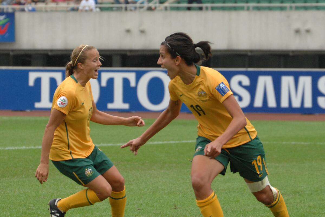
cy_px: 108
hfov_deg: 12.2
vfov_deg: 8.2
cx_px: 162
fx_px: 1517
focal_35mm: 168
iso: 500
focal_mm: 112
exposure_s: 1/750
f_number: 4
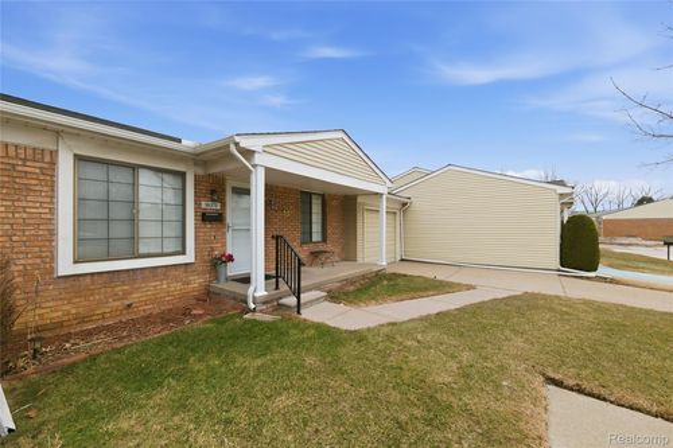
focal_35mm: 14
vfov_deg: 81.2
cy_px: 224
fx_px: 262
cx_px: 336
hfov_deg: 104.3
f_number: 8
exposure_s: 1/125
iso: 100
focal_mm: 14
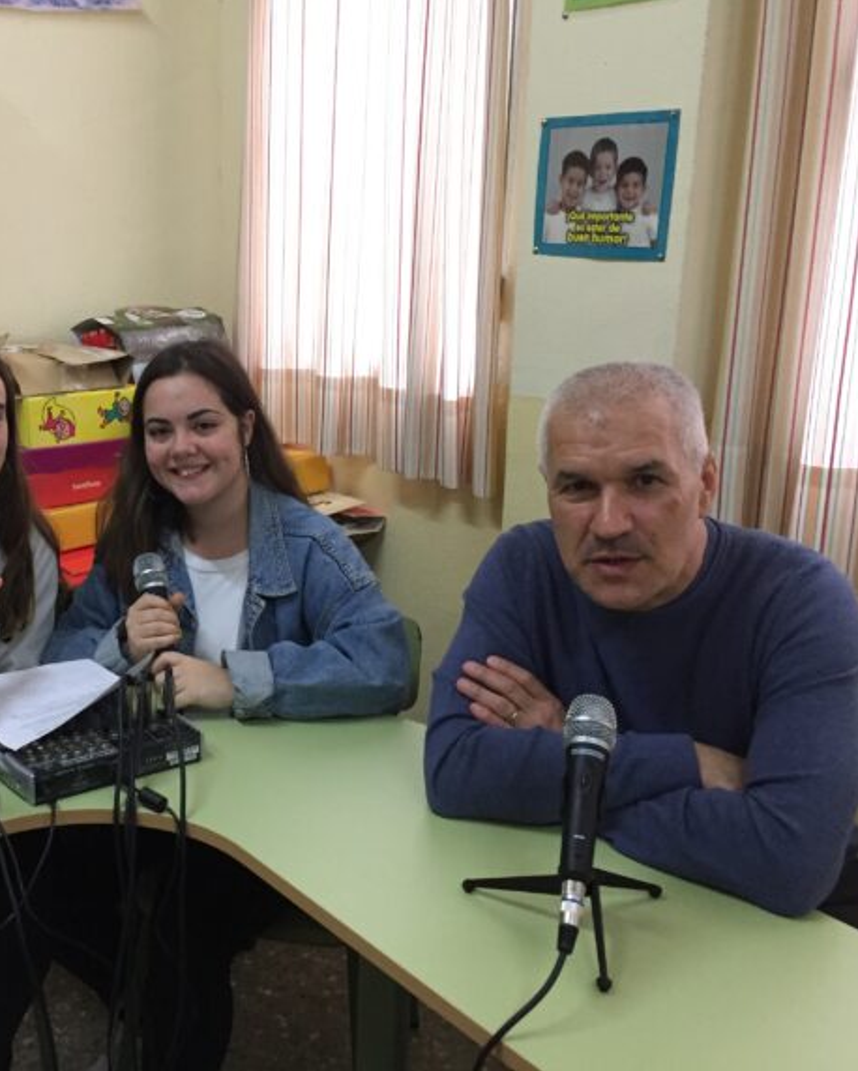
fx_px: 1206
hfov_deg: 38.3
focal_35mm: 38
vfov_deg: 47.9
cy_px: 534
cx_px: 232
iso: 250
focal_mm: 4.15
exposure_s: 1/33
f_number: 2.2
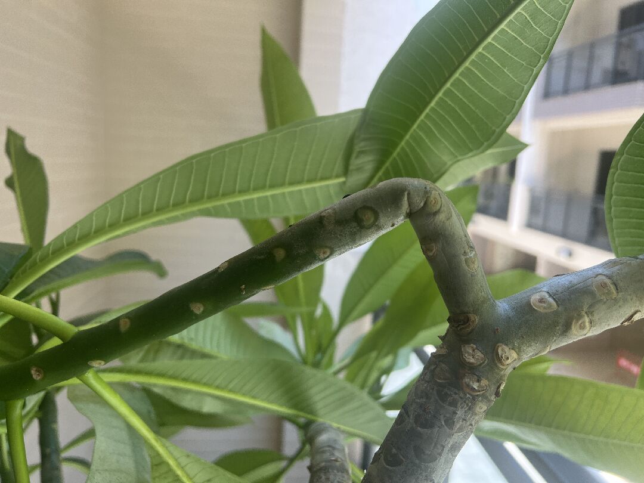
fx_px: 484
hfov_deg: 67.3
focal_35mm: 26
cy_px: 242
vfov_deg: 53.1
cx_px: 322
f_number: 1.5
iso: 40
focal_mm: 5.7
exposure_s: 1/235
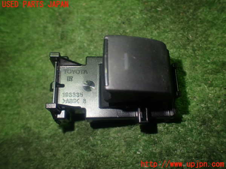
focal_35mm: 30
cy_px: 84
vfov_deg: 46.8
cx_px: 113
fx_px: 196
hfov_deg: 60.0
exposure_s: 1/40
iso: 200
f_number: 2.3
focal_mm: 5.4
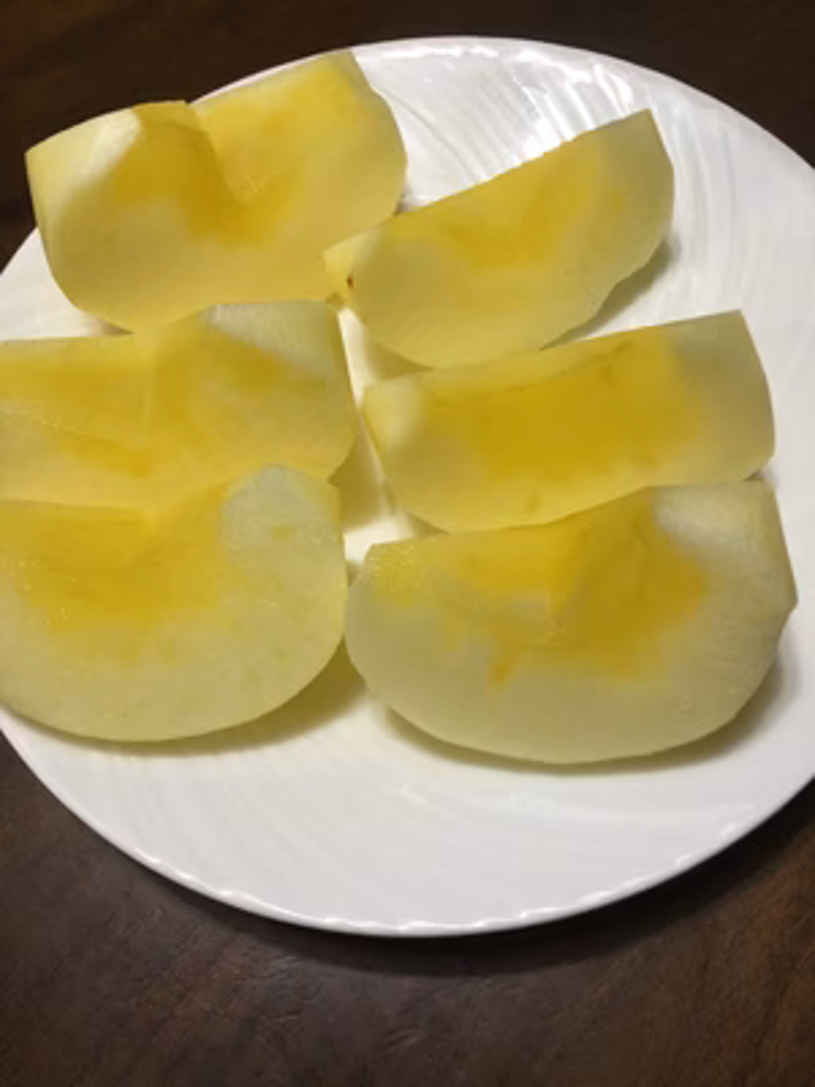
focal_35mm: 31
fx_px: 973
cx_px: 408
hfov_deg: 45.4
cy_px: 544
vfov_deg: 58.4
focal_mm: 3.3
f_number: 2.4
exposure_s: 1/30
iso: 50
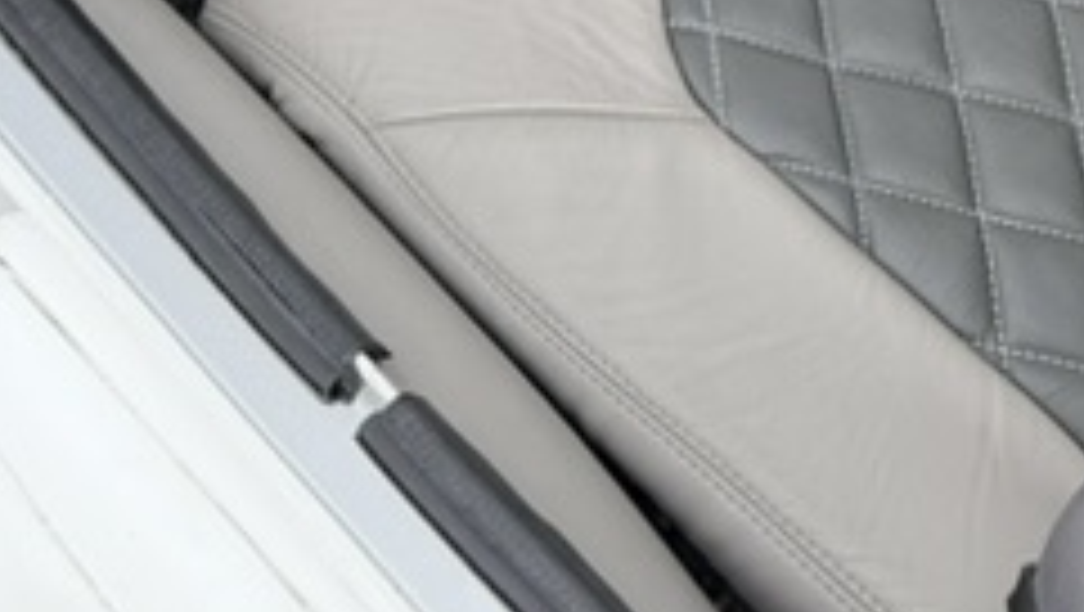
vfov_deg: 9.7
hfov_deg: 18.1
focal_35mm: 111
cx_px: 1358
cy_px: -837
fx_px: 3193
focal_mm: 6.76
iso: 100
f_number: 1.78
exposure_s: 1/780
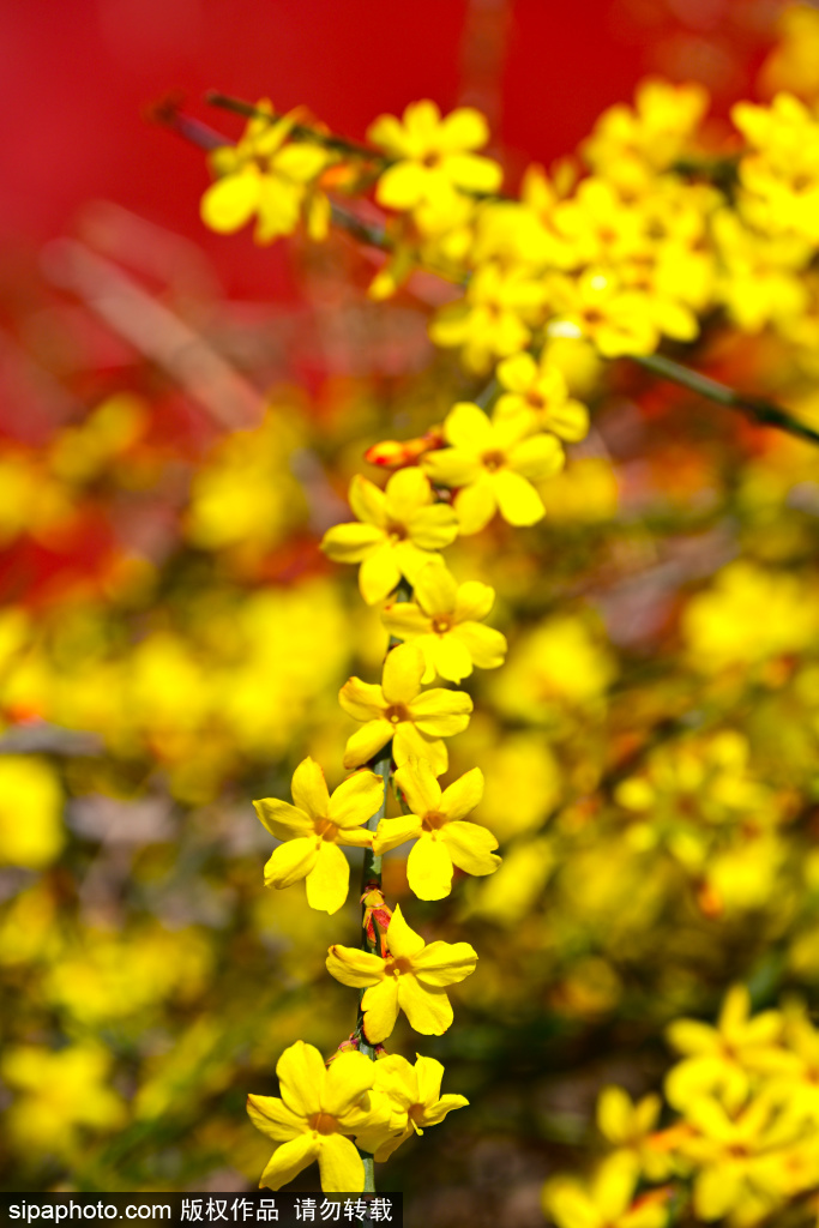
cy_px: 614
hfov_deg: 9.8
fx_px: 4776
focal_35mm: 140
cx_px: 410
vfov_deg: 14.7
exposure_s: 1/500
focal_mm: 140
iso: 100
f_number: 6.3
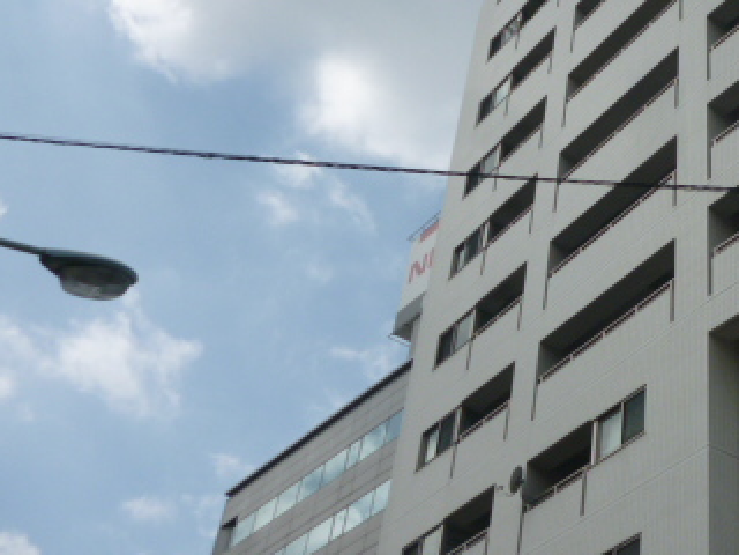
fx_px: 1196
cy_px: 166
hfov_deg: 31.8
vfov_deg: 25.9
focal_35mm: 56
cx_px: 730
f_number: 9
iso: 100
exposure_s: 1/200
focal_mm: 5
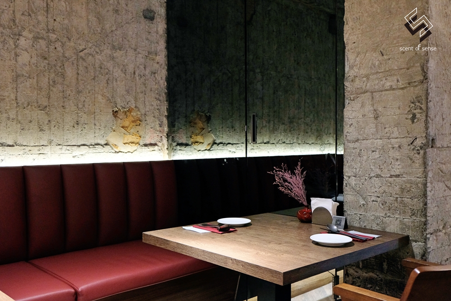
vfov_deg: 40.0
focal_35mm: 33
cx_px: 226
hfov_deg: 57.2
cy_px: 150
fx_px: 413
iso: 2000
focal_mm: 22.3
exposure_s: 1/30
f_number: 3.2
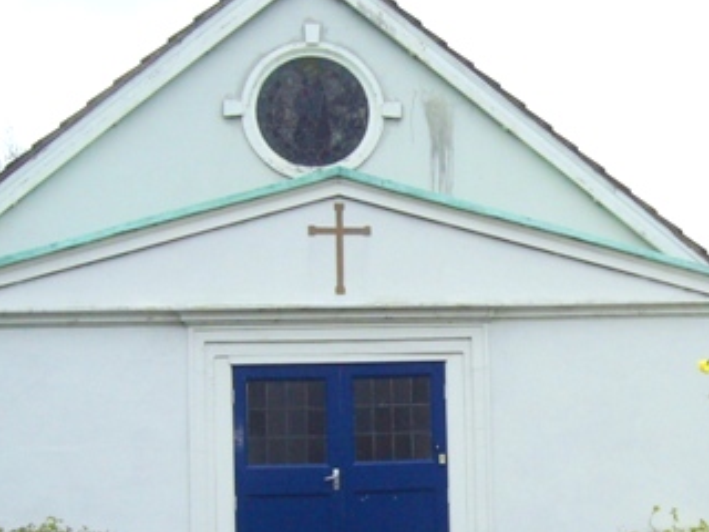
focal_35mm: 70
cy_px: 339
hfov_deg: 27.6
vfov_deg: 21.0
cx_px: 456
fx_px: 1434
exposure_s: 1/320
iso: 80
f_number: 5.6
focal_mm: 5.8
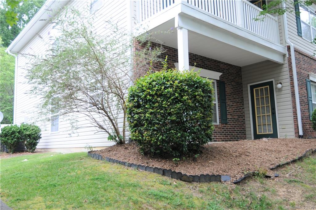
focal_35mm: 32
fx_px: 276
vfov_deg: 41.6
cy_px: 105
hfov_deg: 59.6
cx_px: 158
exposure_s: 1/250
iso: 200
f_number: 4
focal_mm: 21
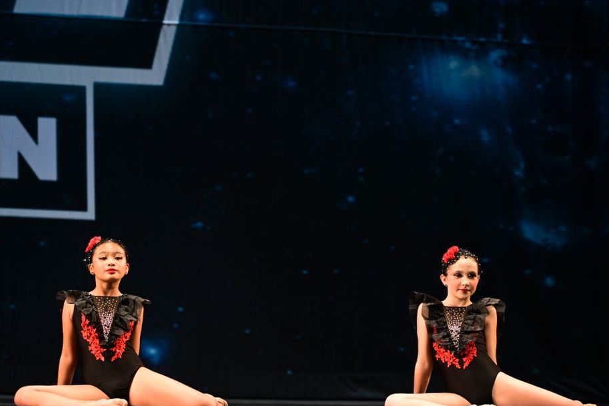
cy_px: 219
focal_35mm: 169
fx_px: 2859
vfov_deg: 8.1
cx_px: 293
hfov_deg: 12.2
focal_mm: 150
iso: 2000
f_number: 3.5
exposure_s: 1/800
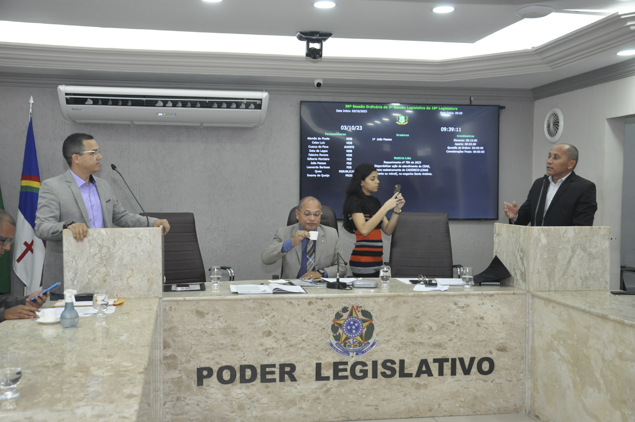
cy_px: 211
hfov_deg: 46.4
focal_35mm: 42
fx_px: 740
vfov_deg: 31.8
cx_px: 318
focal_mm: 28
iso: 800
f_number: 5.6
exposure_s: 1/80
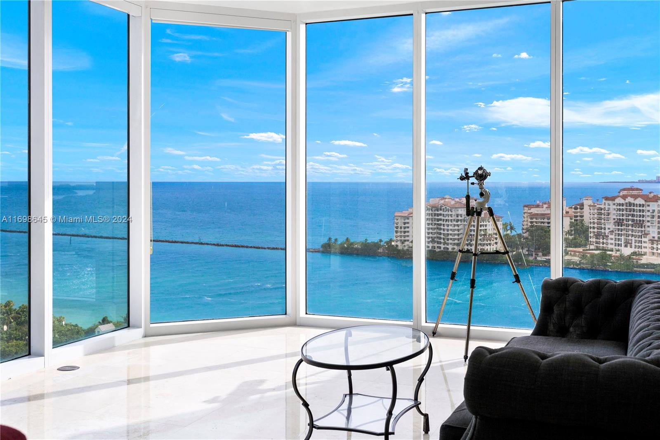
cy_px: 220
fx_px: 733
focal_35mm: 40
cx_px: 330
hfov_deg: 48.5
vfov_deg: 33.4
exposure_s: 1/500
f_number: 8
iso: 320
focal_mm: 40
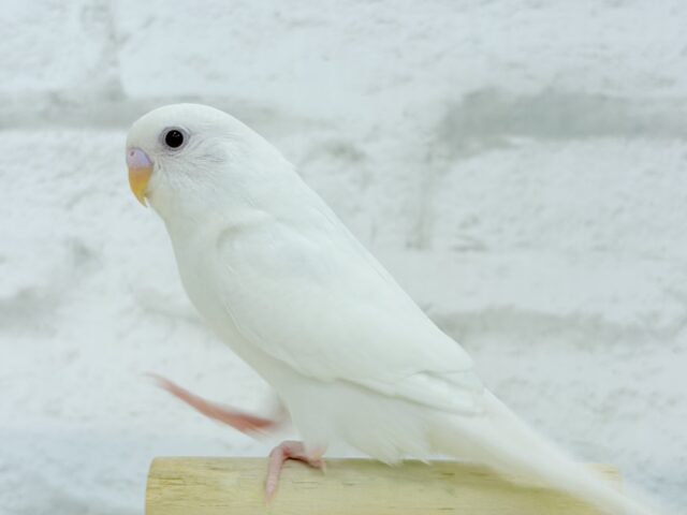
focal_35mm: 52
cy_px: 258
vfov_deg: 28.0
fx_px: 1032
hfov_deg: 36.8
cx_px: 344
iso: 25
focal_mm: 5.96
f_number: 1.6
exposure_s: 1/50
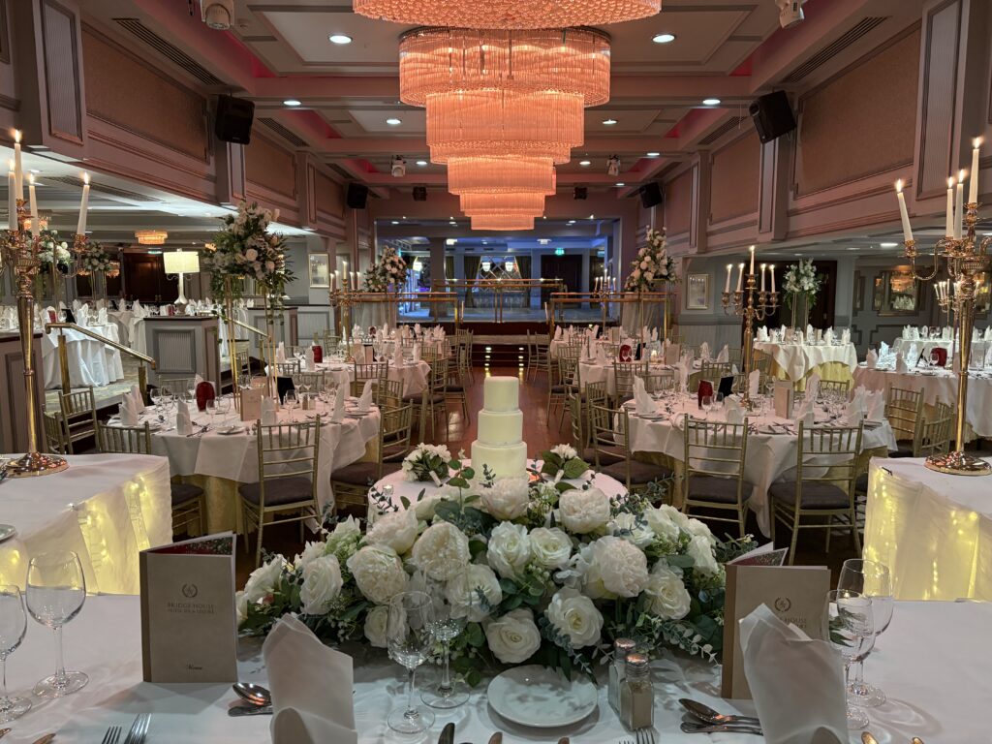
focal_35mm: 26
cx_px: 496
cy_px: 372
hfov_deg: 67.3
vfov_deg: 53.1
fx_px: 745
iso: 320
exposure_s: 1/48
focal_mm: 5.96
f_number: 1.6
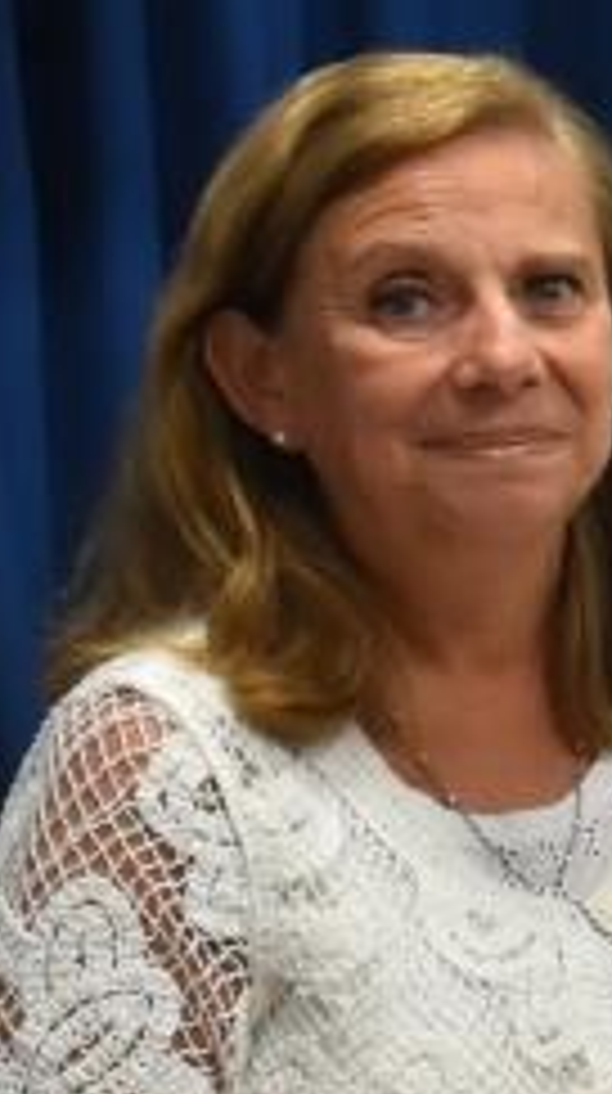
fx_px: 6725
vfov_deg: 9.3
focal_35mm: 232
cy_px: 484
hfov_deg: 4.8
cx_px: 2228
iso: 1600
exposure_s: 1/125
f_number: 5.6
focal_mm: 35
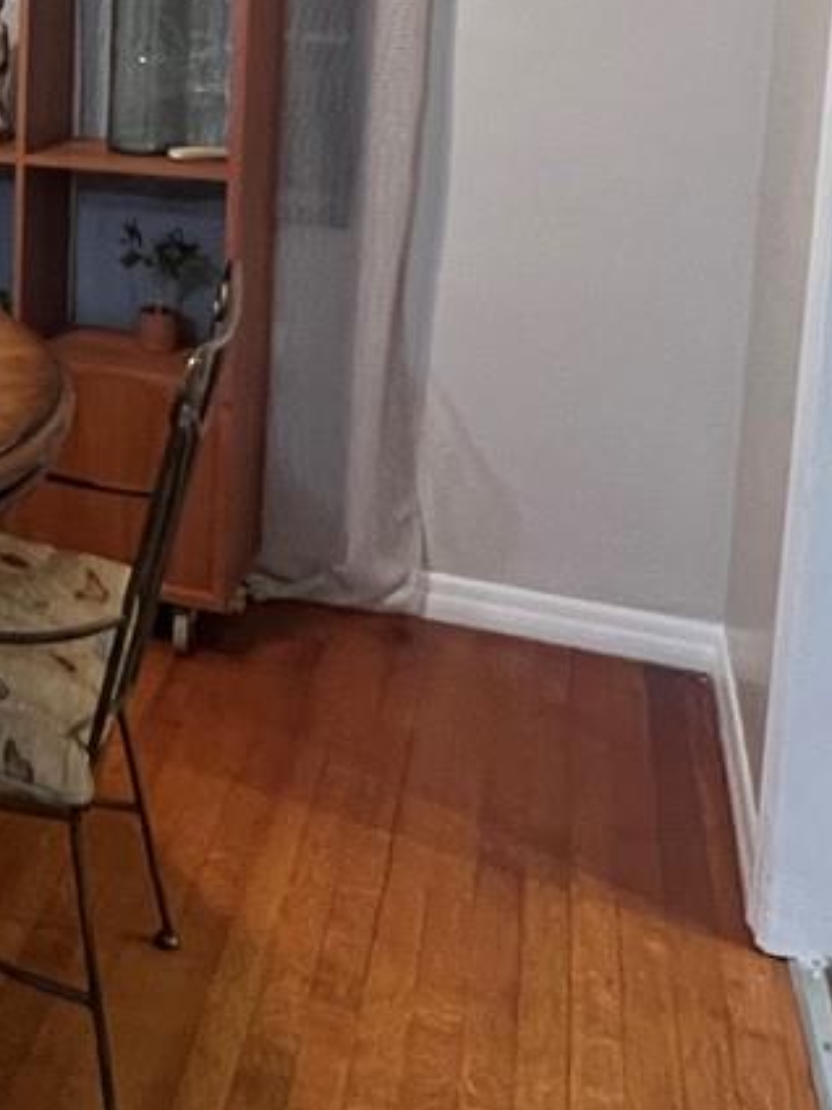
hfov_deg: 24.5
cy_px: 92
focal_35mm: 49
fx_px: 1570
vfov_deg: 36.3
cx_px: -340
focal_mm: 1.57
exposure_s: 1/60
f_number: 1.8
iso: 500
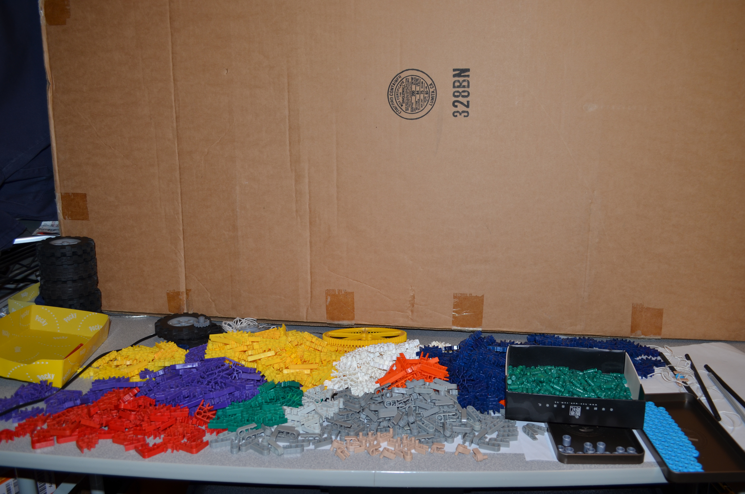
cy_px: 247
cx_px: 372
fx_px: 558
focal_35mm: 27
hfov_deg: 67.5
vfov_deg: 47.7
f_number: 5.6
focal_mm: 18
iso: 200
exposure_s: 1/30
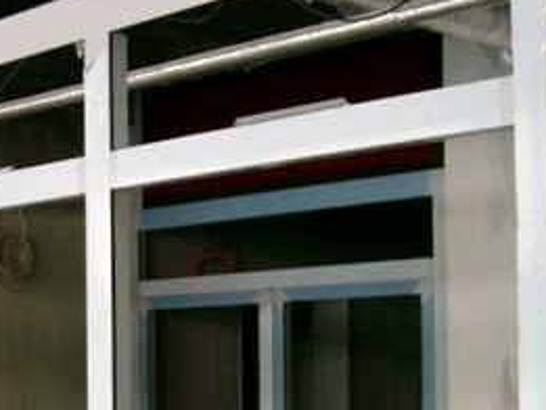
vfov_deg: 17.0
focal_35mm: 85
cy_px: 395
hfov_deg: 22.7
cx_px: 111
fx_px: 1341
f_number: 2.6
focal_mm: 7.6
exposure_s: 1/40
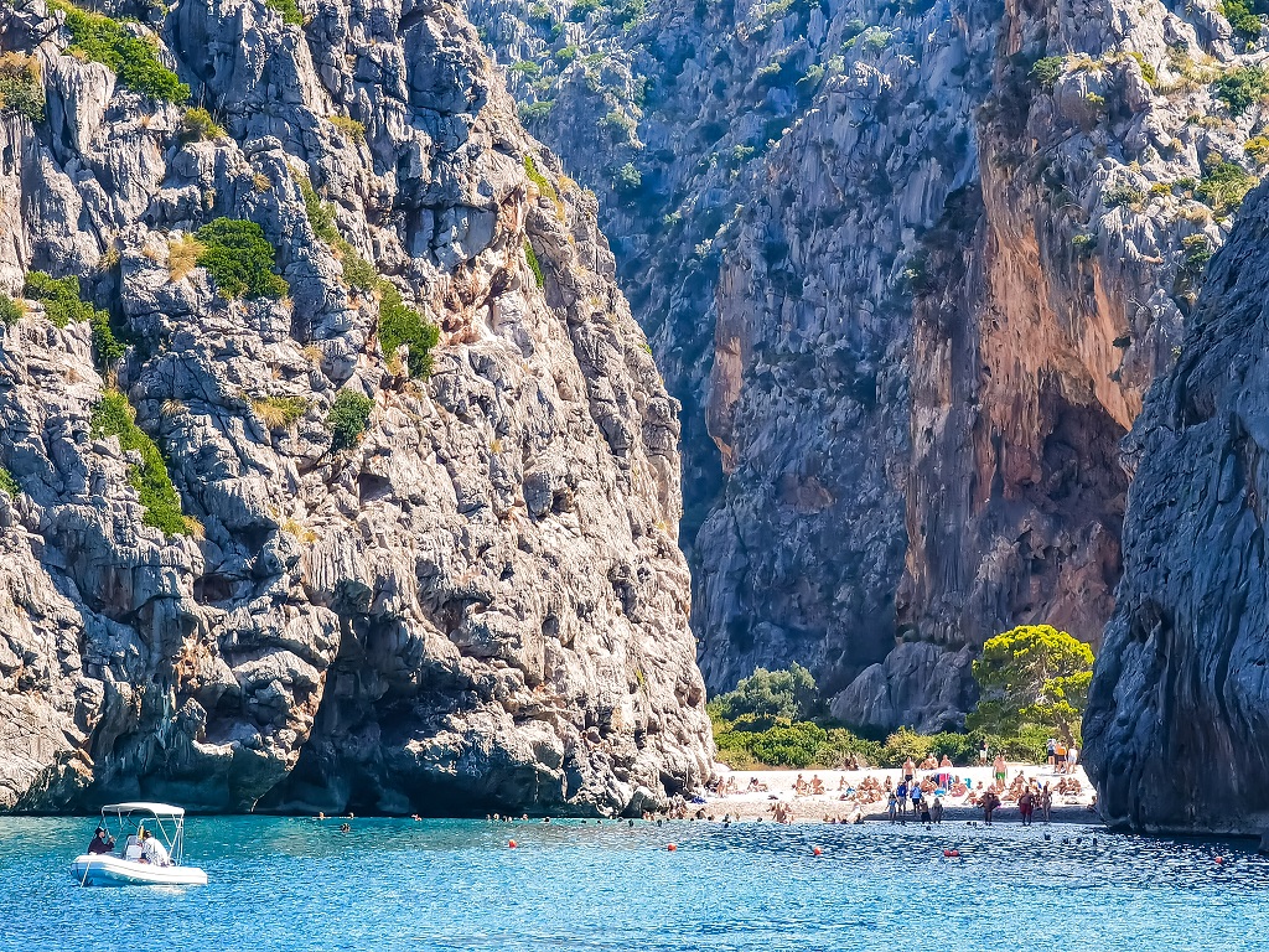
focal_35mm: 181
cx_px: 634
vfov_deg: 8.2
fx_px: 6635
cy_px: 476
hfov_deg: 10.9
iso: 50
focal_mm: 14.46
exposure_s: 1/310
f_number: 3.4
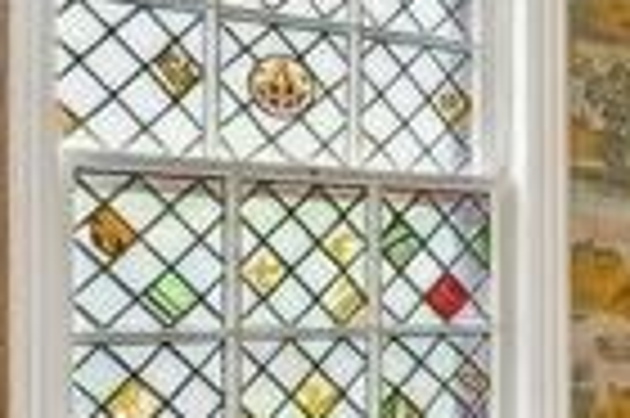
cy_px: 396
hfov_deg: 14.0
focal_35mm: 90
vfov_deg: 14.9
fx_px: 1573
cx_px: 1584
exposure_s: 1/1.67
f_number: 11
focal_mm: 14
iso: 200
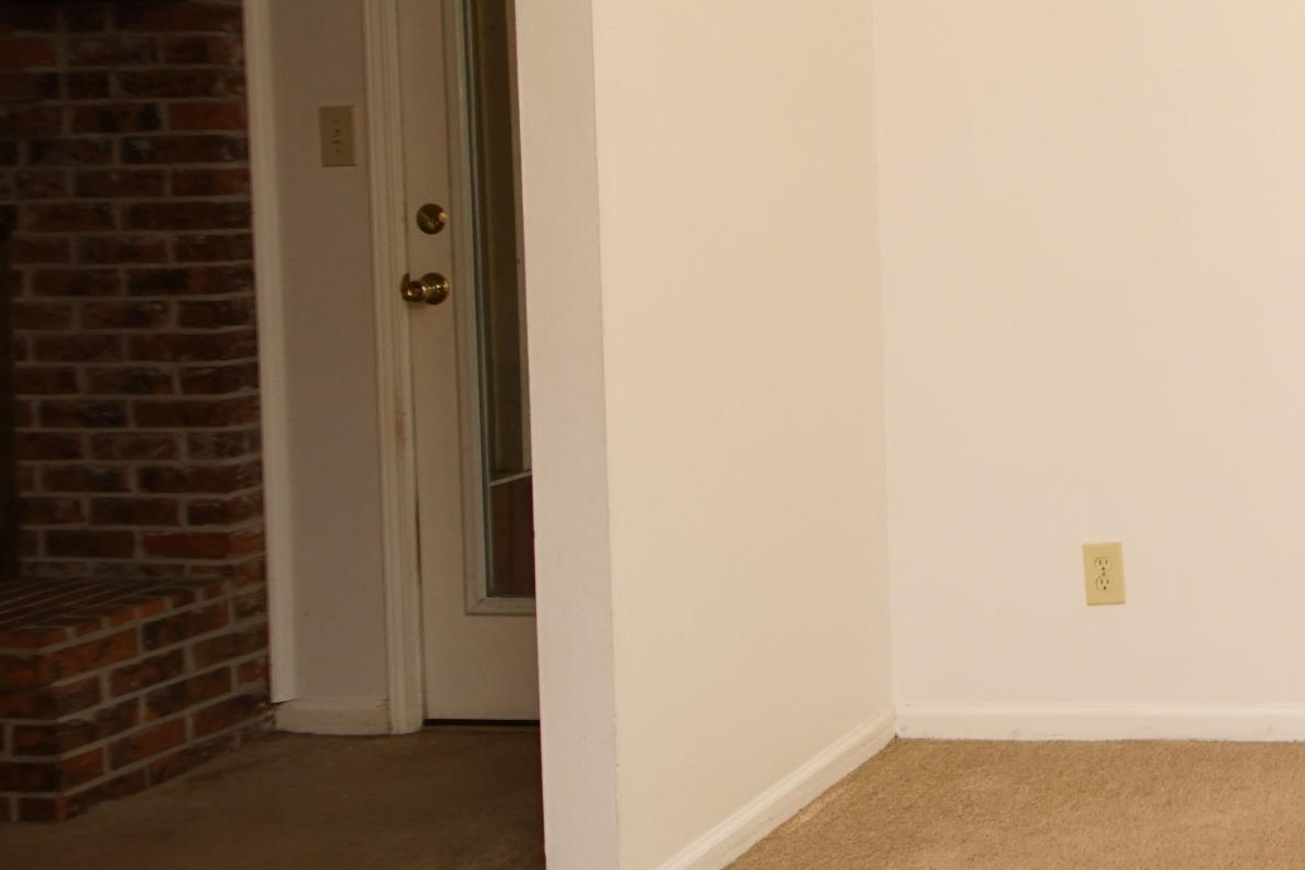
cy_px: 216
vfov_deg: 29.4
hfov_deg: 34.8
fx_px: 1631
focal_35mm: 45
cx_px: 1563
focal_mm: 12
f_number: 4.5
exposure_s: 1/60
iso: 500
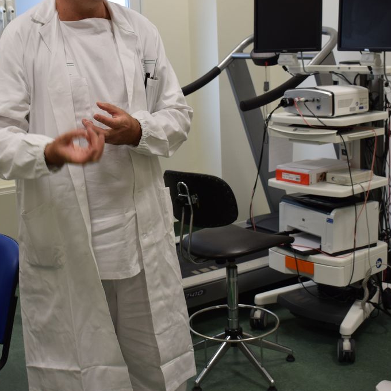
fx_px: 690
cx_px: 157
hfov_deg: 31.5
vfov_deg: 31.4
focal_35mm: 54
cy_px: 135
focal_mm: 18
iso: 400
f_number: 4.5
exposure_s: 1/80
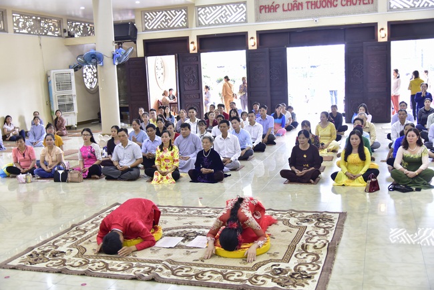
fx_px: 482
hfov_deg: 48.4
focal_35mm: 40
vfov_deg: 33.4
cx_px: 217
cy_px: 145
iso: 1250
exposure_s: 1/30
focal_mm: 40
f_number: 4
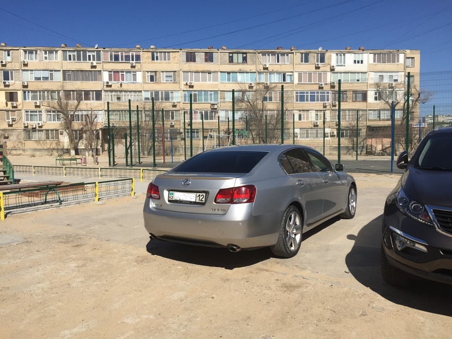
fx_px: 379
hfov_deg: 61.7
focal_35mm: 29
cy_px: 170
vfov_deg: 48.2
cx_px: 226
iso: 32
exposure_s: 1/3597
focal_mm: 4.15
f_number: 2.2
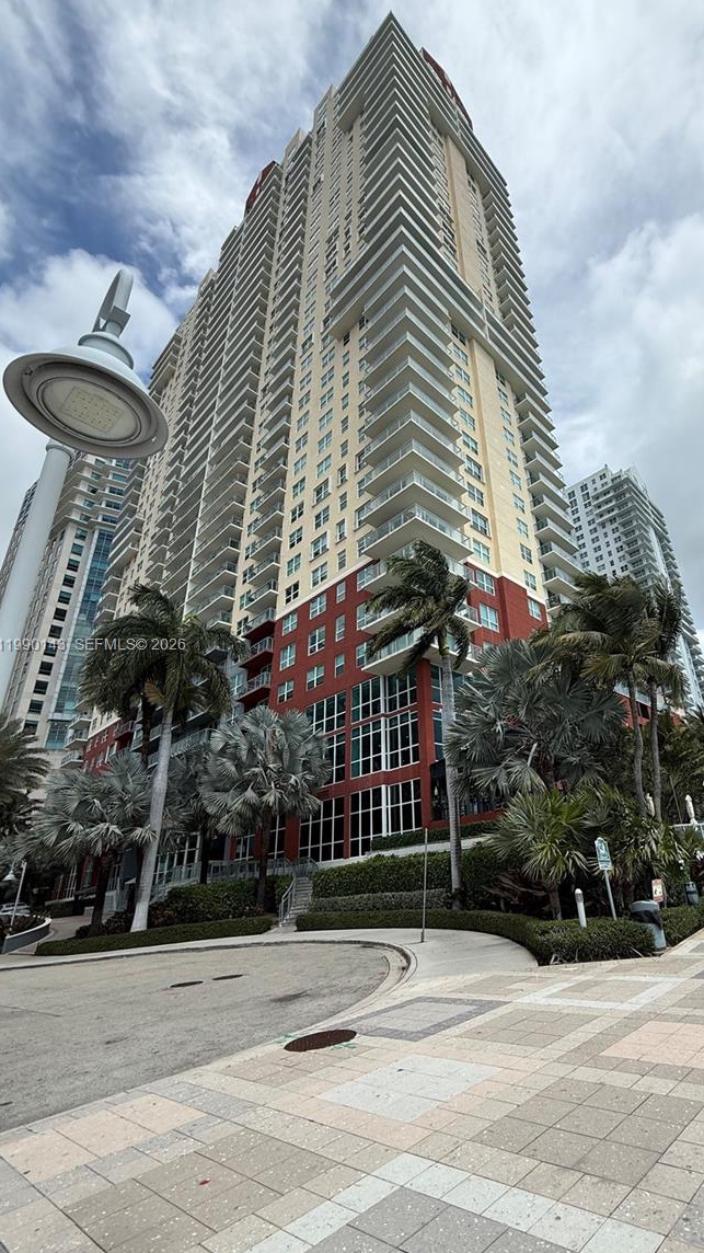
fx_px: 531
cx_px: 476
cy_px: 646
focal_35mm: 16
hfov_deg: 65.1
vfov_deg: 99.3
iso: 50
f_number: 2.2
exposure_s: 1/1285
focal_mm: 2.22
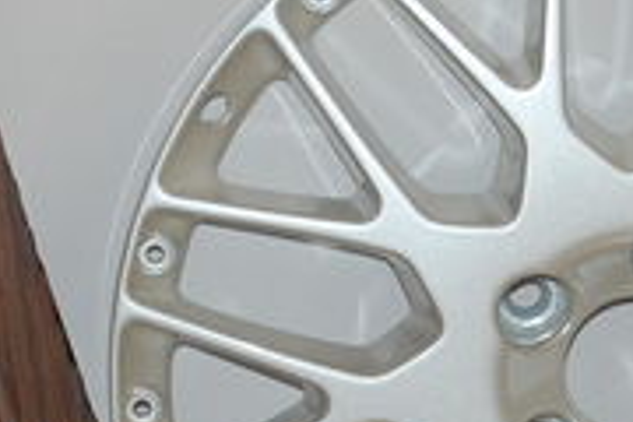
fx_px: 5148
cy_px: 352
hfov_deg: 7.0
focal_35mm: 293
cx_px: 612
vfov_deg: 4.7
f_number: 5.6
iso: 400
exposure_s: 1/60
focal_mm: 55
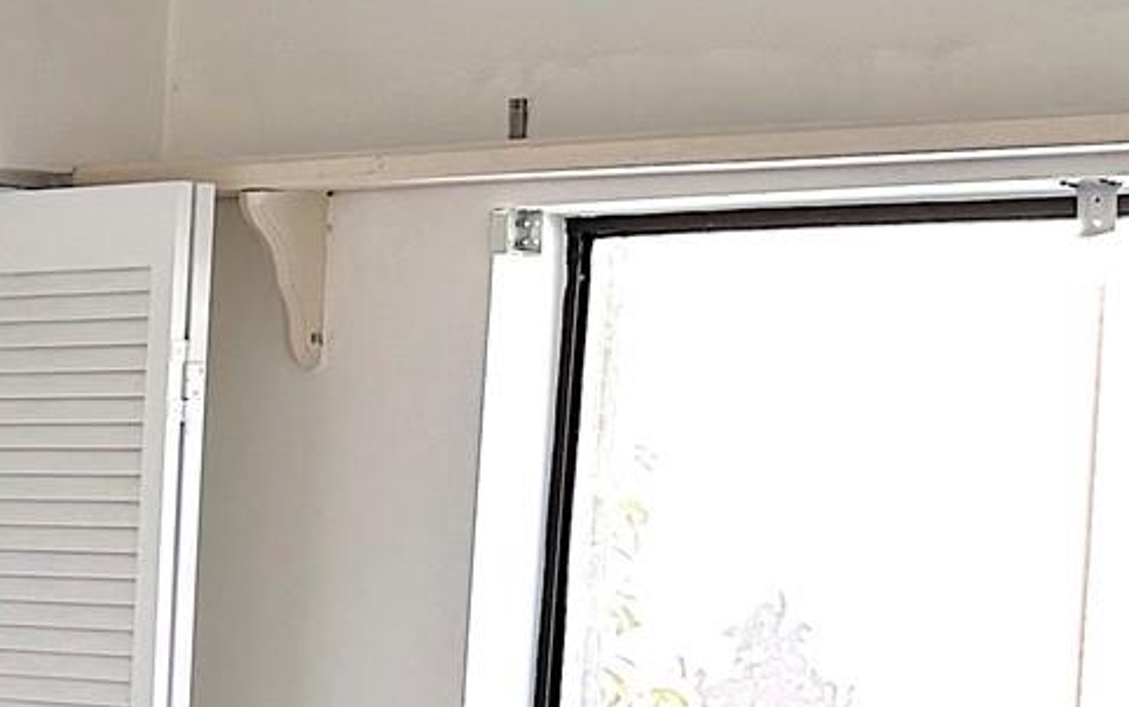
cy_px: 883
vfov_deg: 11.8
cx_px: -583
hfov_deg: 17.3
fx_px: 3325
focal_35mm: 108
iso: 80
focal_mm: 6.86
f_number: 1.78
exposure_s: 1/179
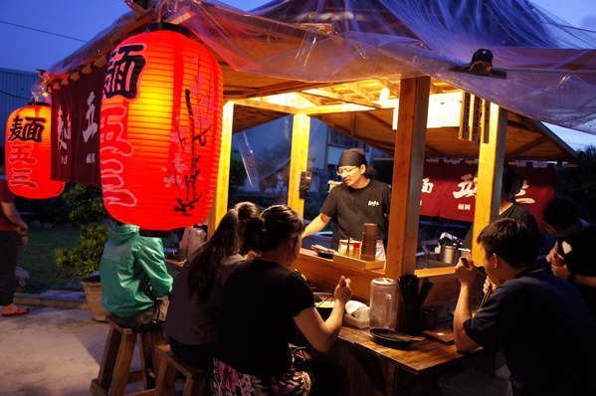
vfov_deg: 46.3
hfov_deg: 65.5
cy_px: 198
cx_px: 298
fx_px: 463
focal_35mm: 28
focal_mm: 18.3
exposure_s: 1/15
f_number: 2.8
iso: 1600
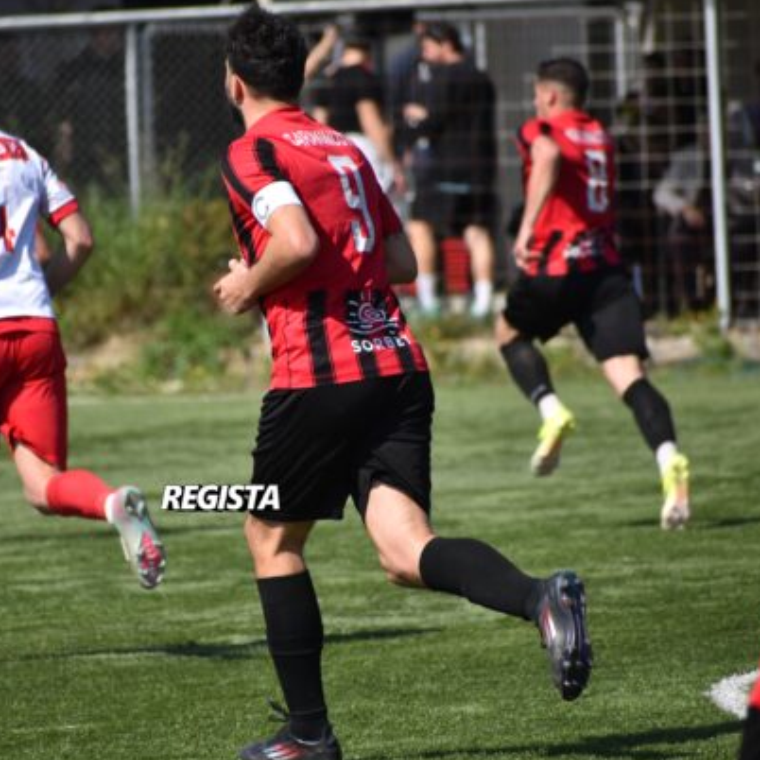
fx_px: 14134
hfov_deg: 3.1
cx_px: 229
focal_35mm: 569
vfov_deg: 3.1
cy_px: 398
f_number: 7.1
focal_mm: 280
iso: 400
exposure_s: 1/2000
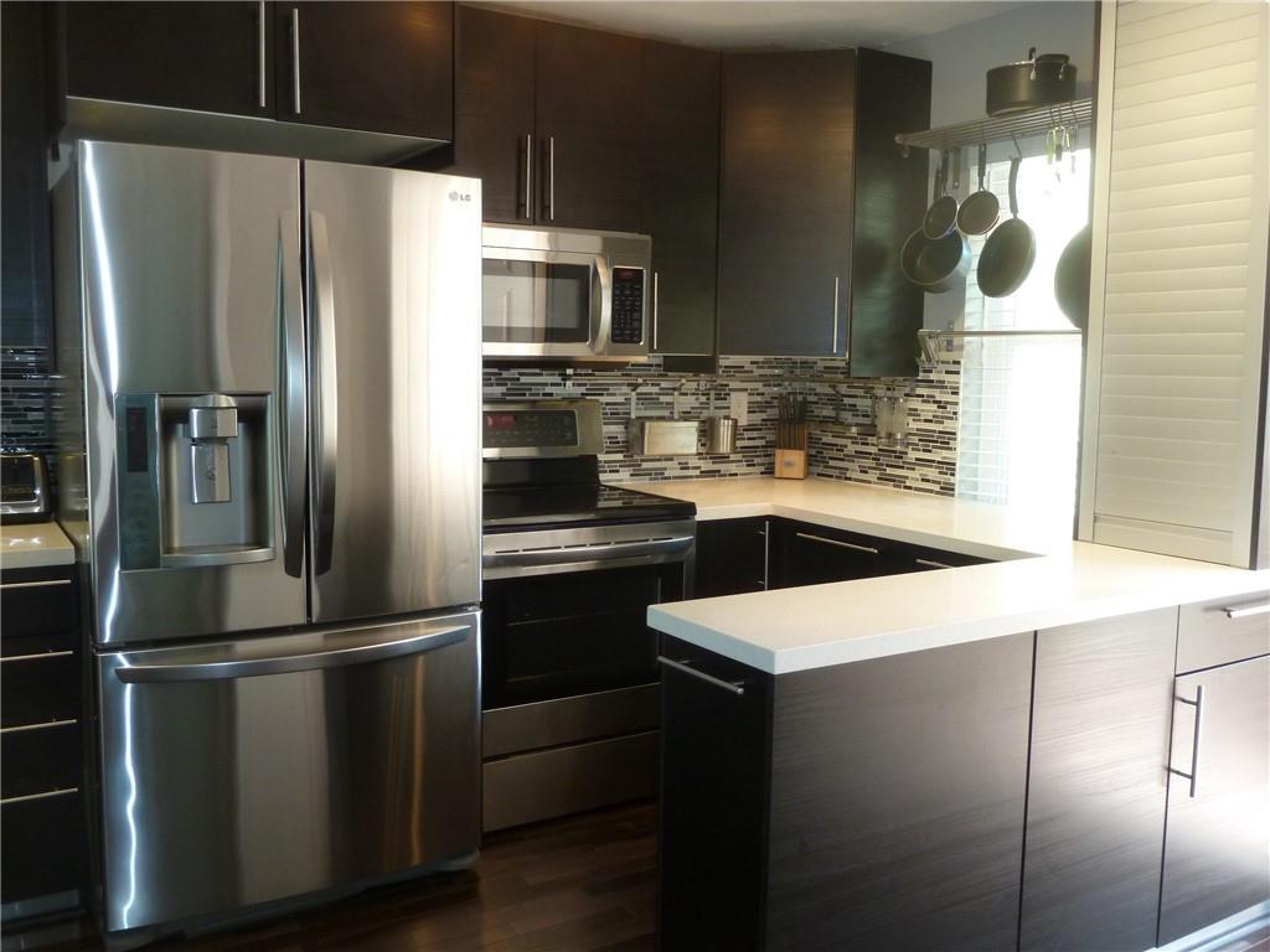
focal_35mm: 30
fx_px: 1101
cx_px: 635
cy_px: 476
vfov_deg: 46.8
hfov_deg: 60.0
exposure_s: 1/30
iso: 160
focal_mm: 5
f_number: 3.4
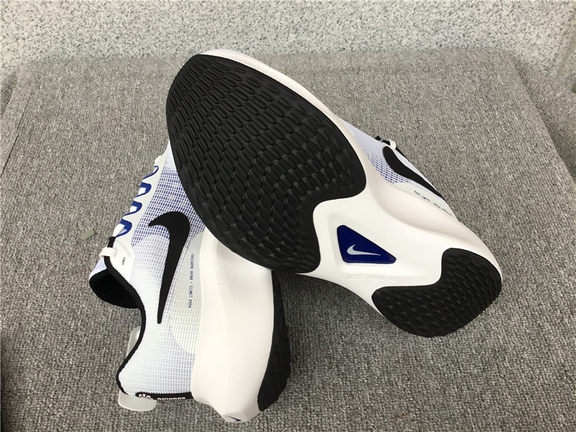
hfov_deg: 58.4
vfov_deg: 45.4
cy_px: 216
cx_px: 288
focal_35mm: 31
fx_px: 516
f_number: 2.4
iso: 32
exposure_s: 1/50
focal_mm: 3.3
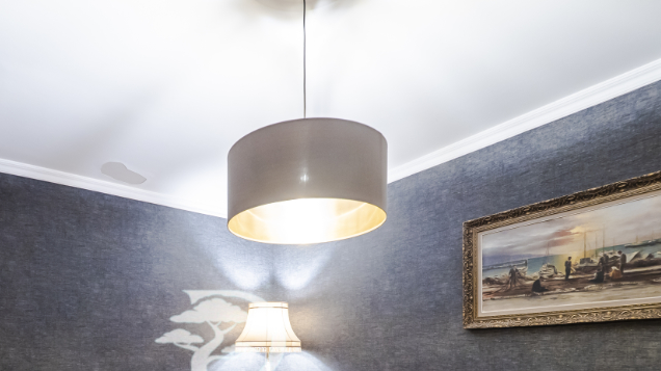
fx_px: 420
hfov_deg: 74.3
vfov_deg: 41.8
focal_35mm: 24
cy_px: 365
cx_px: 227
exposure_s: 1/3.33
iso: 400
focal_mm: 7
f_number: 4
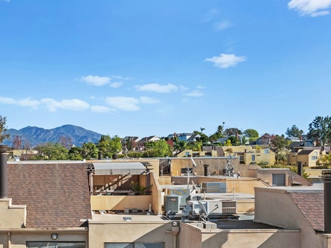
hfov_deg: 39.1
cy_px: 196
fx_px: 430
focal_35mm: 45
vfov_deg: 31.4
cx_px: 33
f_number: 5
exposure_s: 1/1600
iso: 200
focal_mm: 12.29
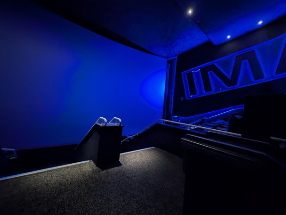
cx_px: 148
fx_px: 107
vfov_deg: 89.8
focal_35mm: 13
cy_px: 101
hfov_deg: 106.1
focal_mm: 2.23
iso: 469
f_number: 1.95
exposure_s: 1/15
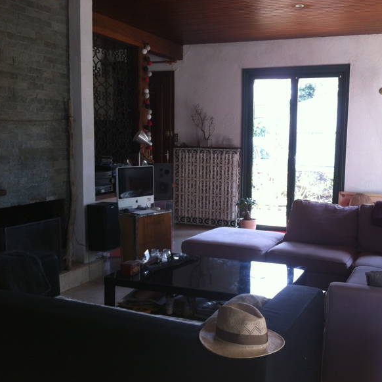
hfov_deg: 39.8
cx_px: 230
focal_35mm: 42
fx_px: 524
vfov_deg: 40.0
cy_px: 193
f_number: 2.8
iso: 80
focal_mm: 3.85
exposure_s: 1/40
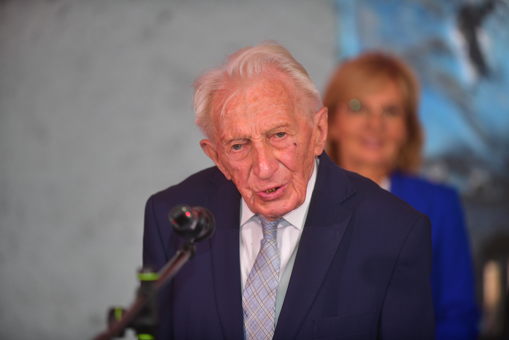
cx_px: 254
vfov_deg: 6.9
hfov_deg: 10.3
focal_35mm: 200
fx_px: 2828
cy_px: 170
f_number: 2.8
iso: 220
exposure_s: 1/125
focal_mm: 200
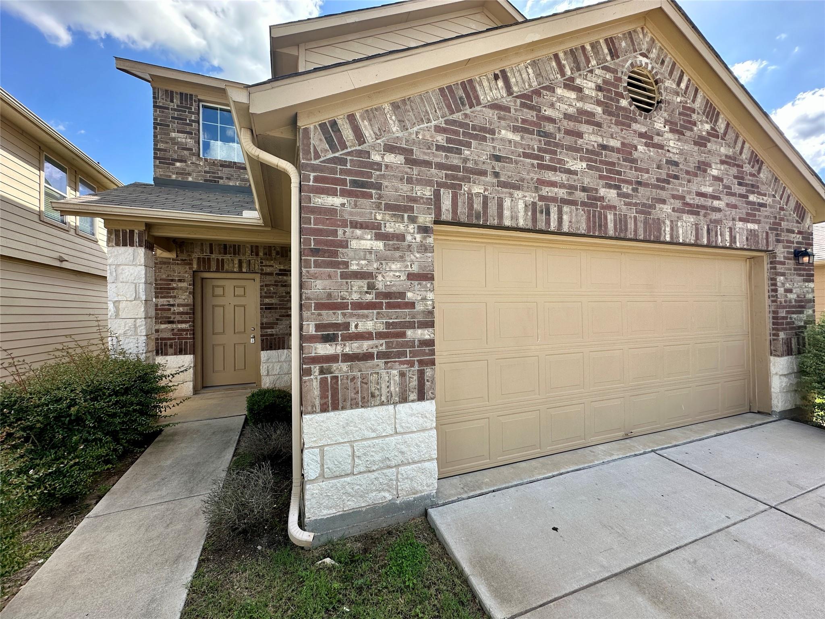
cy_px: 310
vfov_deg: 85.7
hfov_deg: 102.1
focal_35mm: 14
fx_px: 334
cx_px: 412
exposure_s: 1/651
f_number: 2.2
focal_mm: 2.22
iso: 40
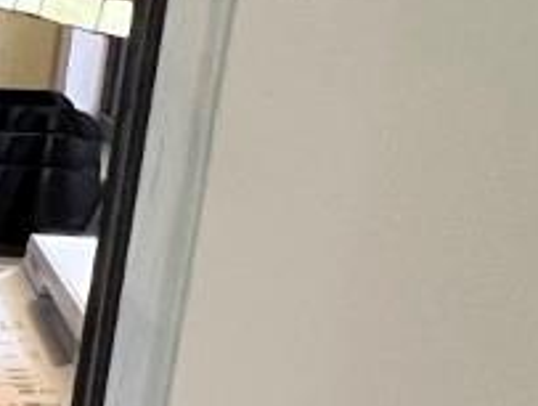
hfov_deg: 11.6
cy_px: 268
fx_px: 1432
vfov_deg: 16.1
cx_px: -1063
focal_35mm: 92
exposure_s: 1/60
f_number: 1.8
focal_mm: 1.57
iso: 500
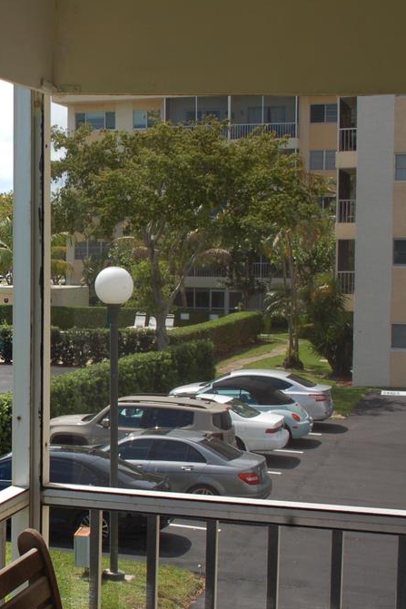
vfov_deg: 31.4
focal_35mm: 64
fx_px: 1083
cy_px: 303
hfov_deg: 20.3
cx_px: -35
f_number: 9
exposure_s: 1/320
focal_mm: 28
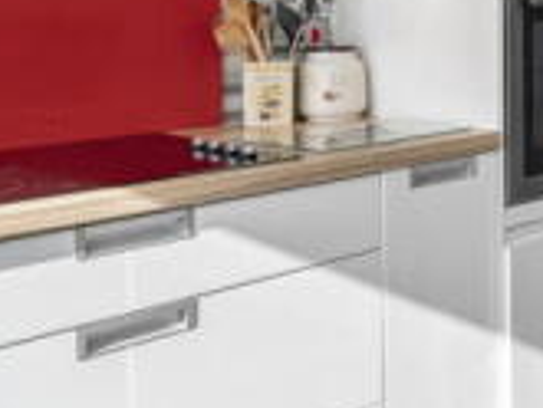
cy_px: 12
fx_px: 958
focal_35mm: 61
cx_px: 676
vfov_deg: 23.2
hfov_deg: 27.3
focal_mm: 16
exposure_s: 1/125
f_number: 7.1
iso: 250
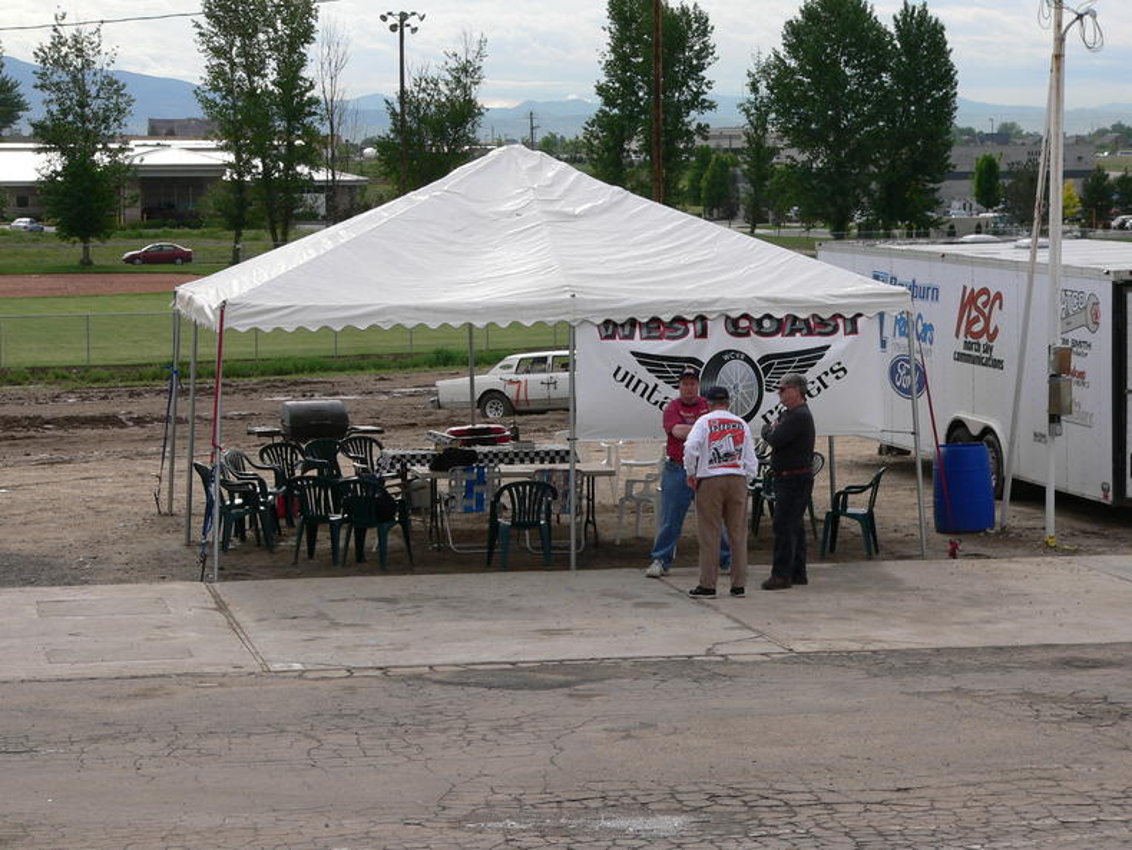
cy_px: 425
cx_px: 566
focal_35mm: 102
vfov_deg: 14.5
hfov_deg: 19.3
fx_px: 3337
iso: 80
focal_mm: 16.9
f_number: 4
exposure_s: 1/500
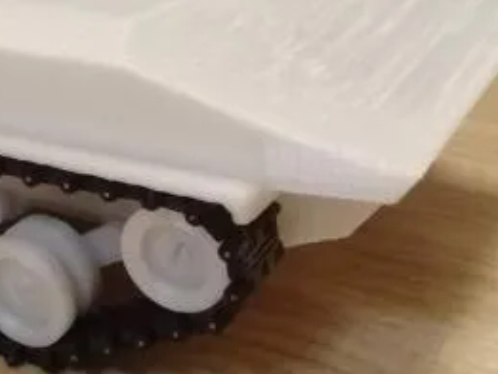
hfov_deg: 24.2
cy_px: 114
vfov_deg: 19.3
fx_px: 1094
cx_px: -29
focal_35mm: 76
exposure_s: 1/17
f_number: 2.2
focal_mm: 3.3
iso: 400
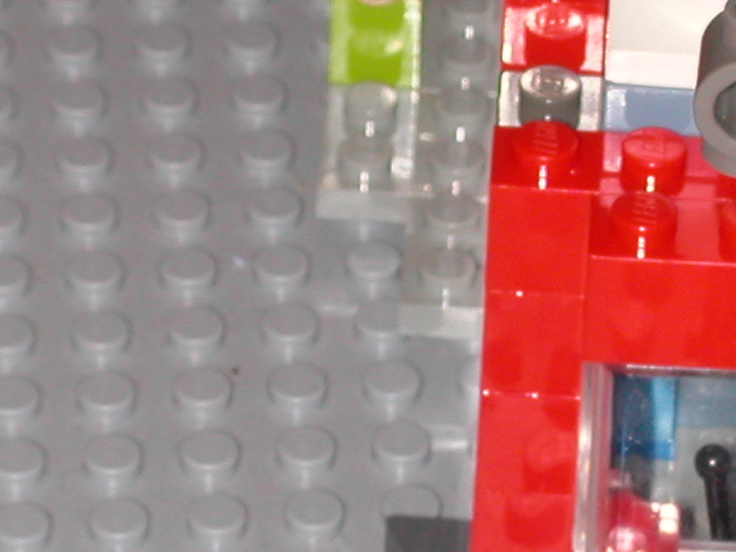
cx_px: 752
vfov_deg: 5.1
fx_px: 6208
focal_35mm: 292
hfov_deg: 6.8
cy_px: 485
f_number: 8
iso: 100
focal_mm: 16.8
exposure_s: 1/59.9
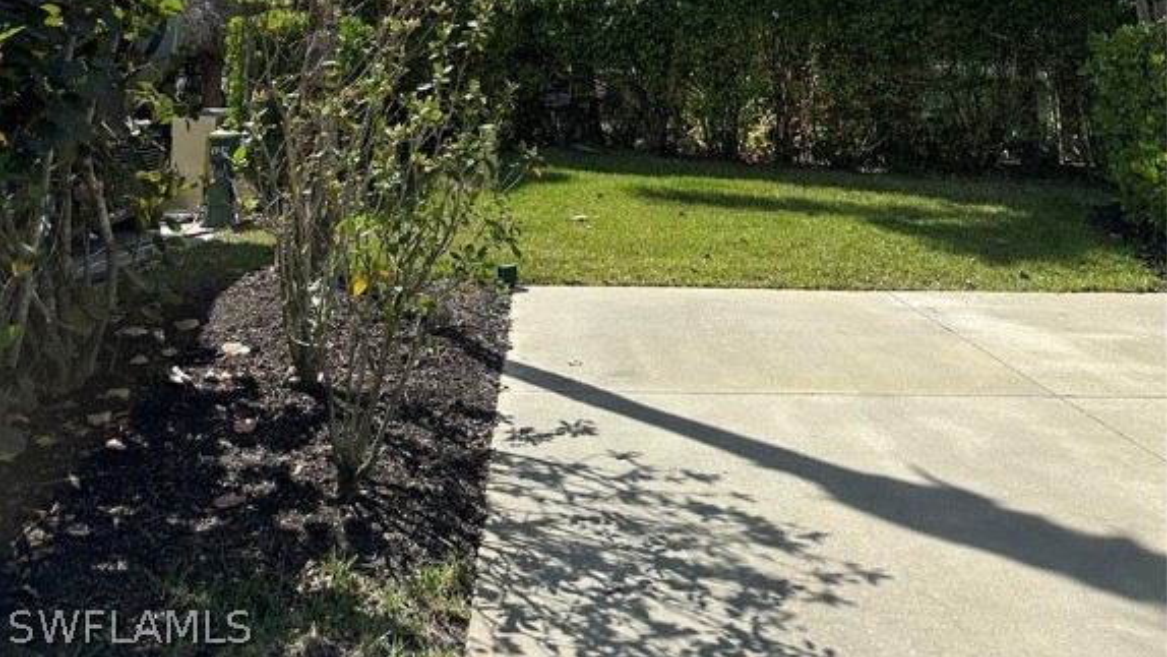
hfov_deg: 56.6
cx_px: 584
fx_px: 1083
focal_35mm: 35
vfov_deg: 29.3
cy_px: -120
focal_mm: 6.86
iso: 80
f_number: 1.78
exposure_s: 1/6211
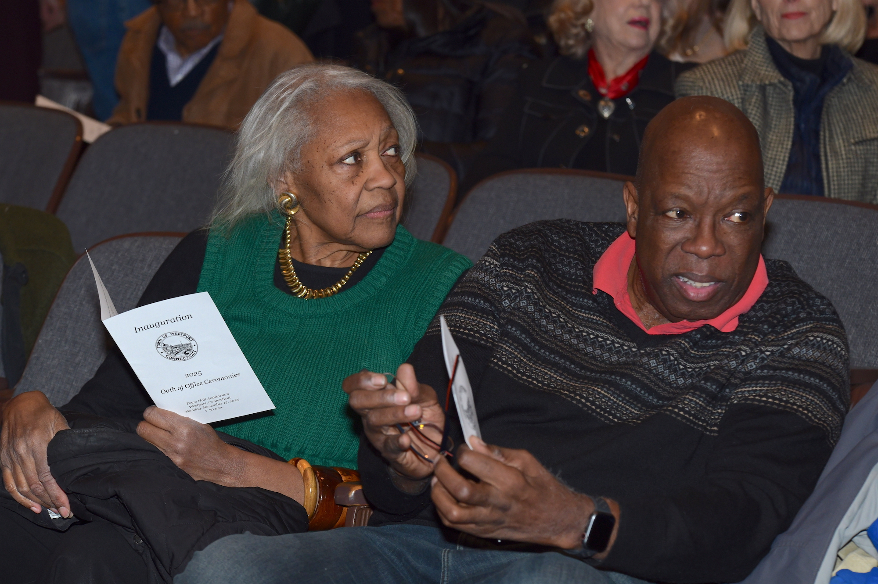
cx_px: 439
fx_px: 2974
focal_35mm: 122
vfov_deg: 11.2
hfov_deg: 16.8
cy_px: 292
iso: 1000
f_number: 7.1
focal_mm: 122
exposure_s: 1/125
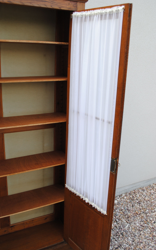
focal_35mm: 34
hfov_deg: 37.3
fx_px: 231
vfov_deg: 56.7
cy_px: 124
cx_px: 77
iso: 140
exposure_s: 1/125
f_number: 5.6
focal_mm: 22
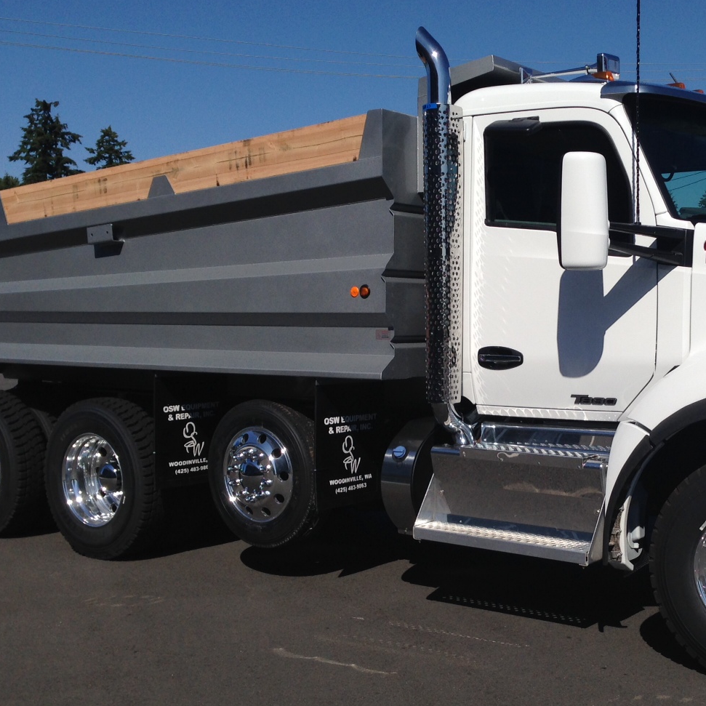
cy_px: 390
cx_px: 498
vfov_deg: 34.6
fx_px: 1131
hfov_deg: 34.2
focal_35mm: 49
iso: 50
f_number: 2.4
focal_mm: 4.12
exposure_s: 1/3623
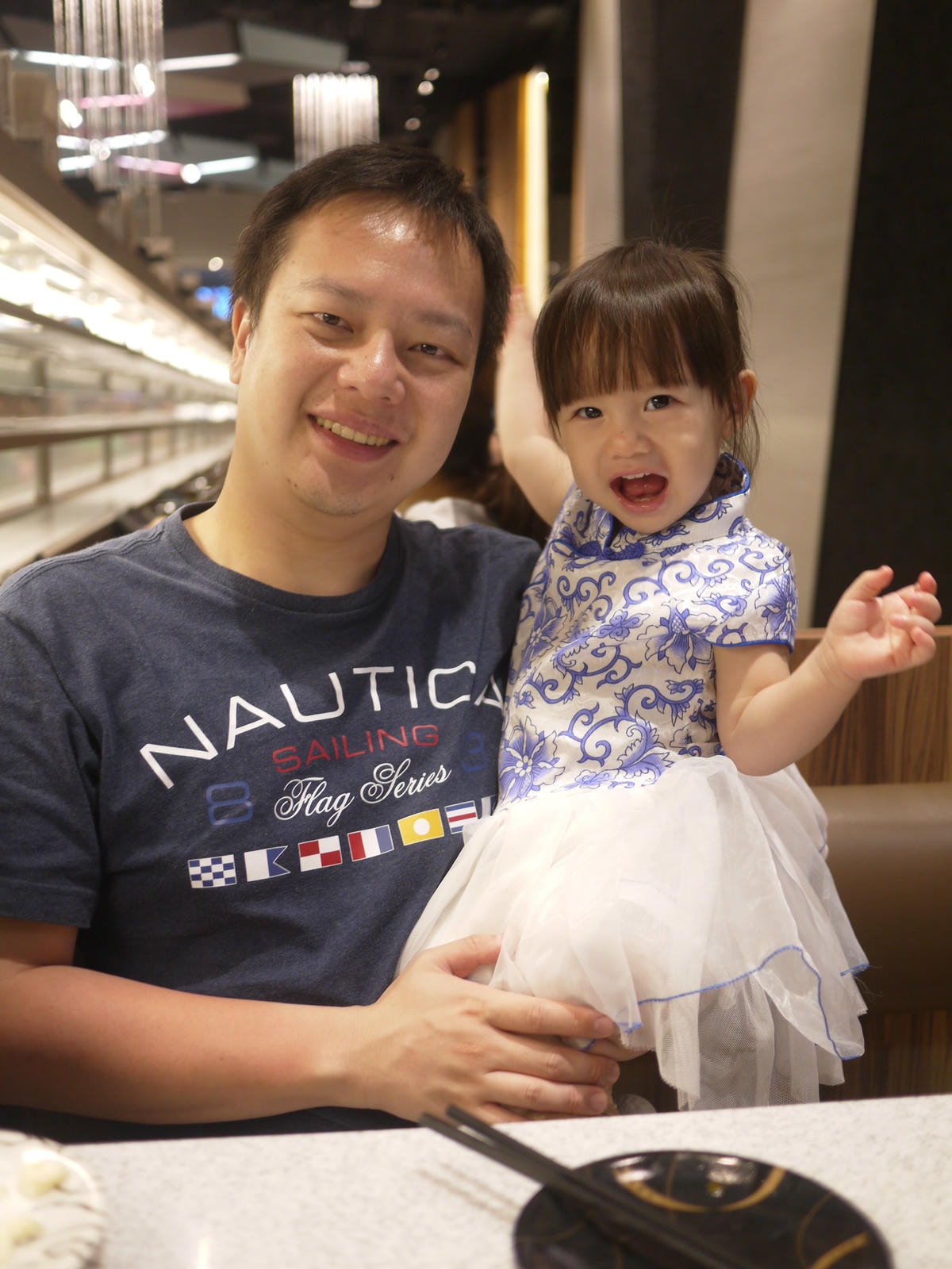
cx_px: 476
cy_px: 634
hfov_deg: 36.0
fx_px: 1467
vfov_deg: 46.8
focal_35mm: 40
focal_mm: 20
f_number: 1.7
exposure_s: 1/60
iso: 160
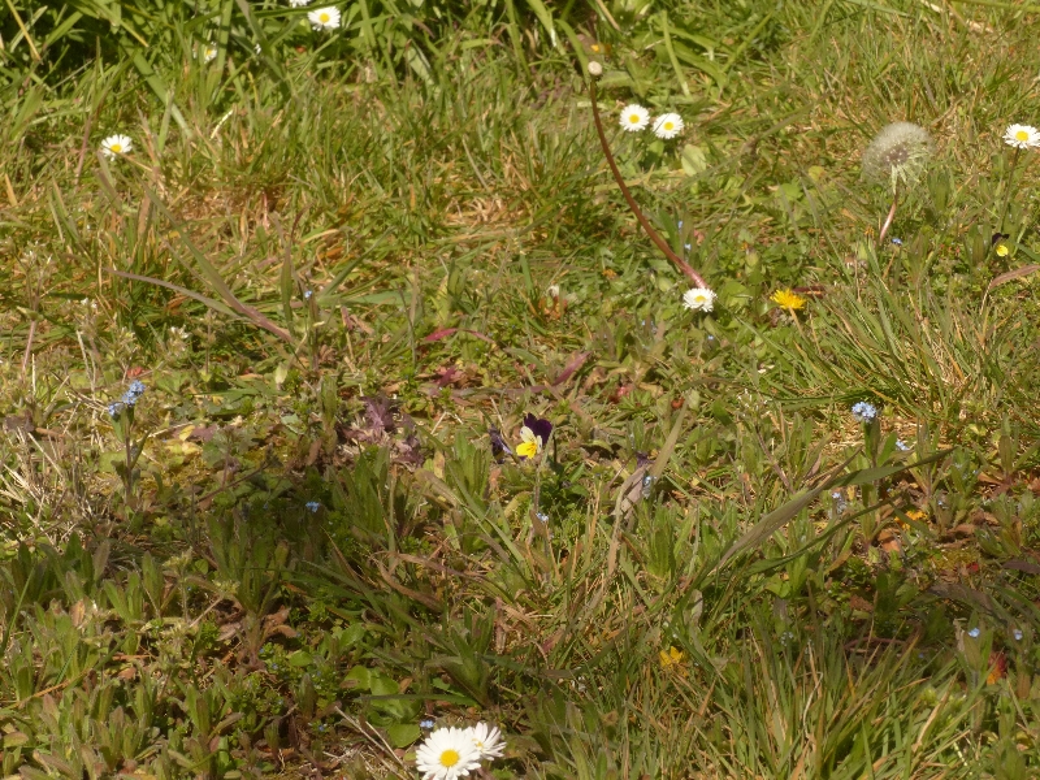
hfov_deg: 16.3
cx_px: 520
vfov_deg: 12.2
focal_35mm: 121
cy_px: 390
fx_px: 3635
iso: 200
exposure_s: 1/1300
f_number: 5.6
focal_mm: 21.8
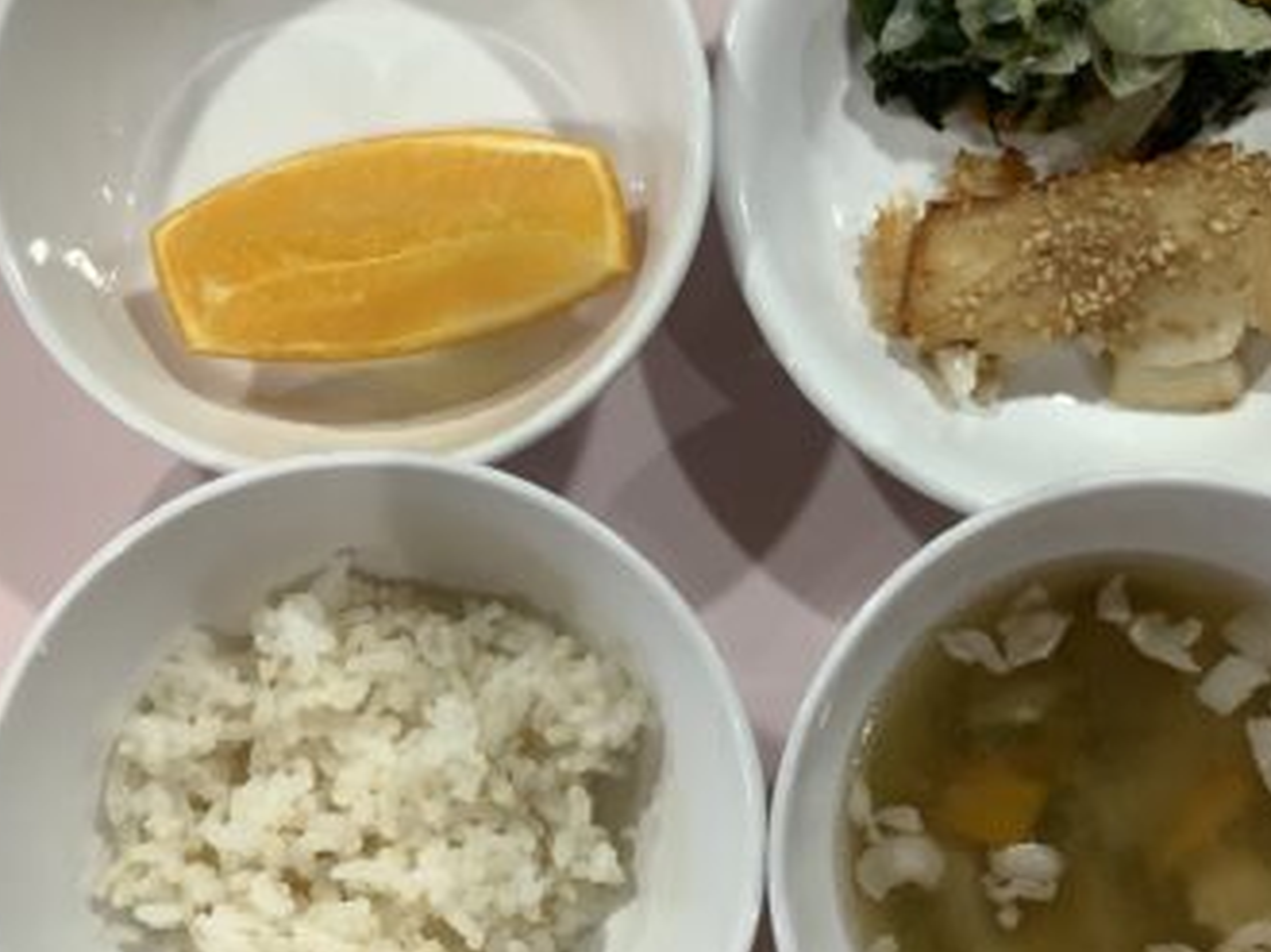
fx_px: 1724
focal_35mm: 47
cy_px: 464
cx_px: 716
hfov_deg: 40.4
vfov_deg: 30.8
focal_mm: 3.3
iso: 125
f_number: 2.4
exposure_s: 1/60
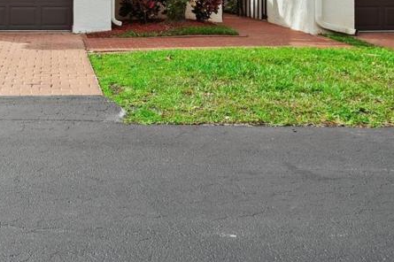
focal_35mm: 51
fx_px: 558
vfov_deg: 24.3
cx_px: 73
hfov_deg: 37.4
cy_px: -42
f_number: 8
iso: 200
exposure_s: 1/250
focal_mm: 14
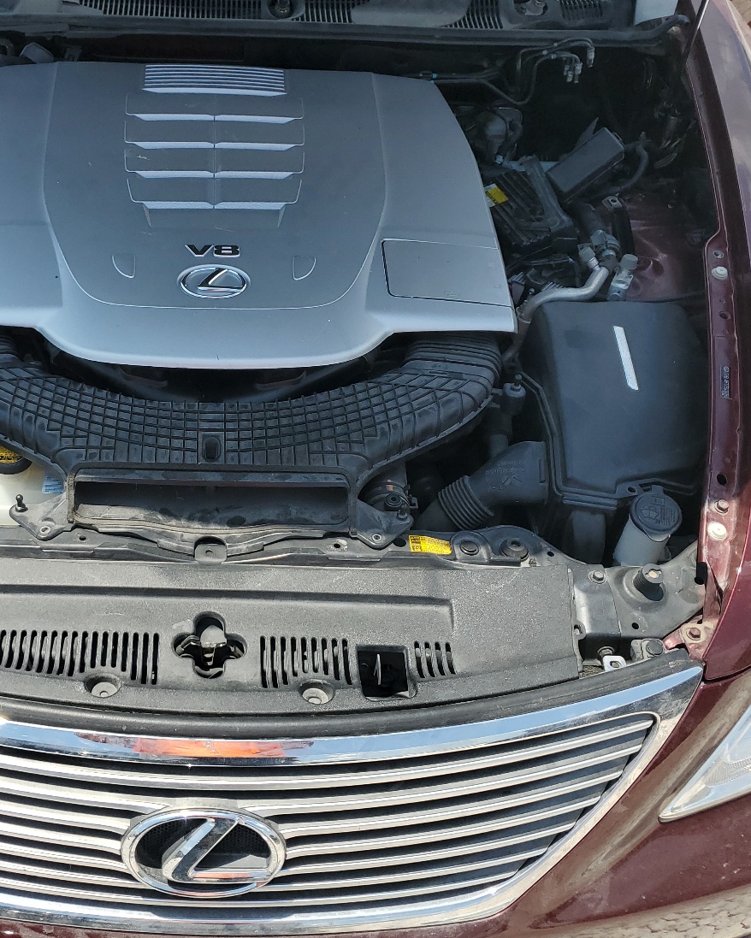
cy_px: 457
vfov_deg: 49.1
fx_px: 1028
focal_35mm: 37
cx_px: 203
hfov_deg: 39.2
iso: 50
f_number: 1.5
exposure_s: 1/2500
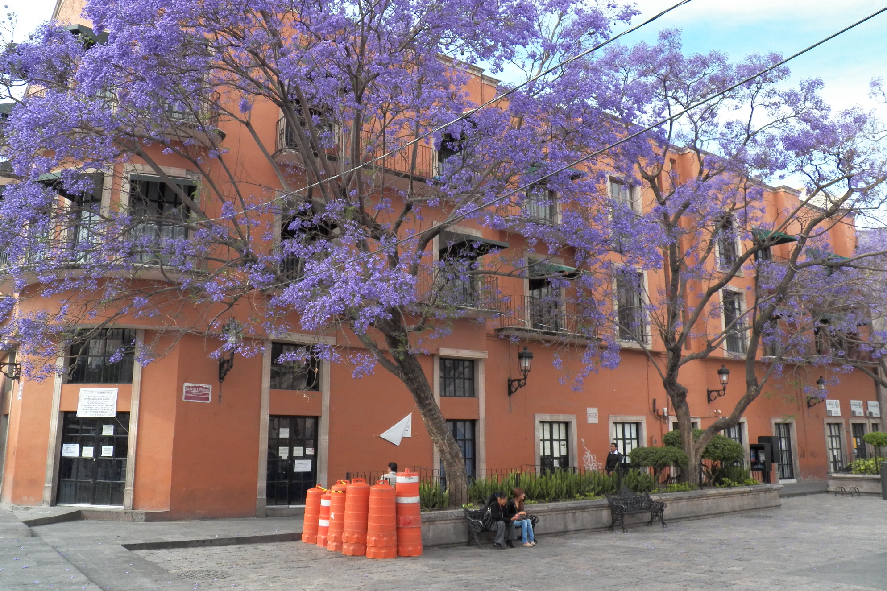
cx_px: 435
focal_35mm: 30
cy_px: 271
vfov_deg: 43.6
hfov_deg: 61.9
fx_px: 739
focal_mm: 4.9
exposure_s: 1/400
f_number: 4
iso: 125
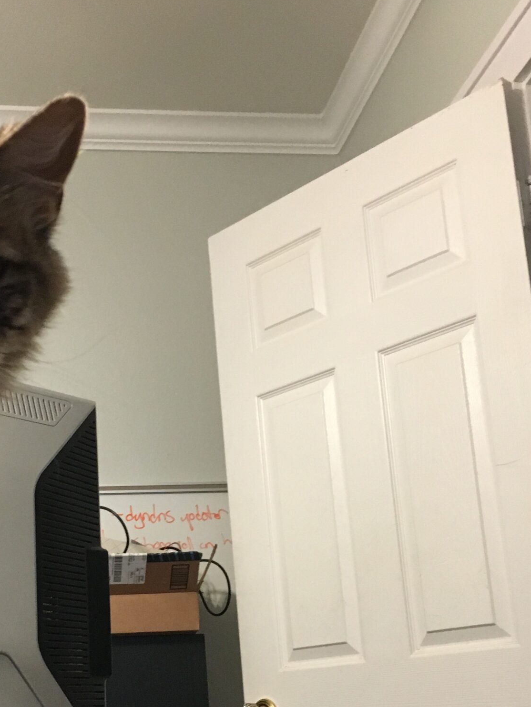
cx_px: 150
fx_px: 1023
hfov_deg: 28.8
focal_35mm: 50
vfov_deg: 37.2
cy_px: 534
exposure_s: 1/30
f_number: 2.2
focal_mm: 4.15
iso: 200
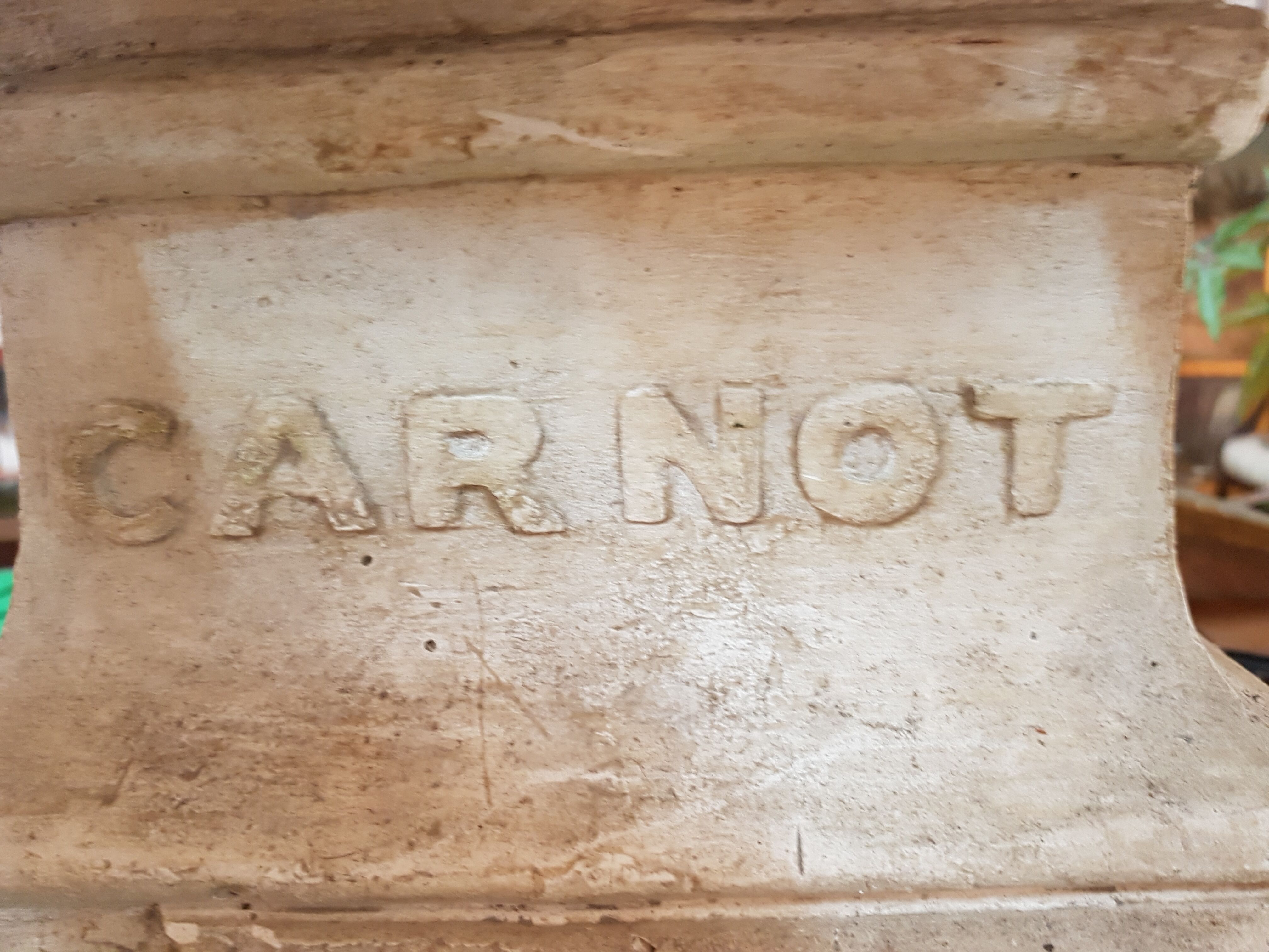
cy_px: 476
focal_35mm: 26
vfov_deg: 53.1
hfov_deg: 67.3
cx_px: 634
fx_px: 953
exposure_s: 1/14
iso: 200
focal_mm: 4.2
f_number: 1.7
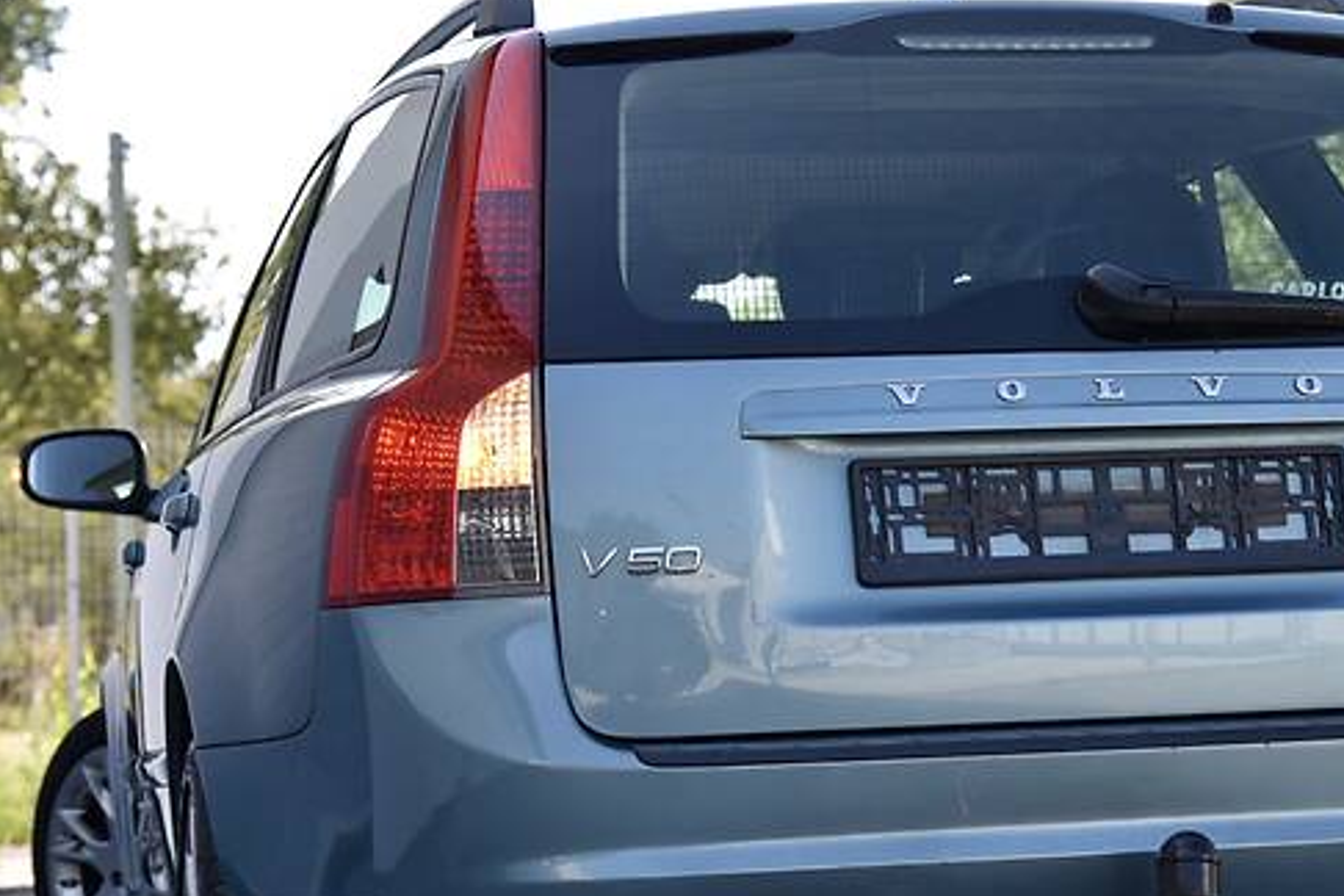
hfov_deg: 19.0
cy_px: 629
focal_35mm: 107
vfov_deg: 12.8
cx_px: 971
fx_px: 3994
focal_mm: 65
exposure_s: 1/500
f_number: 5.6
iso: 400
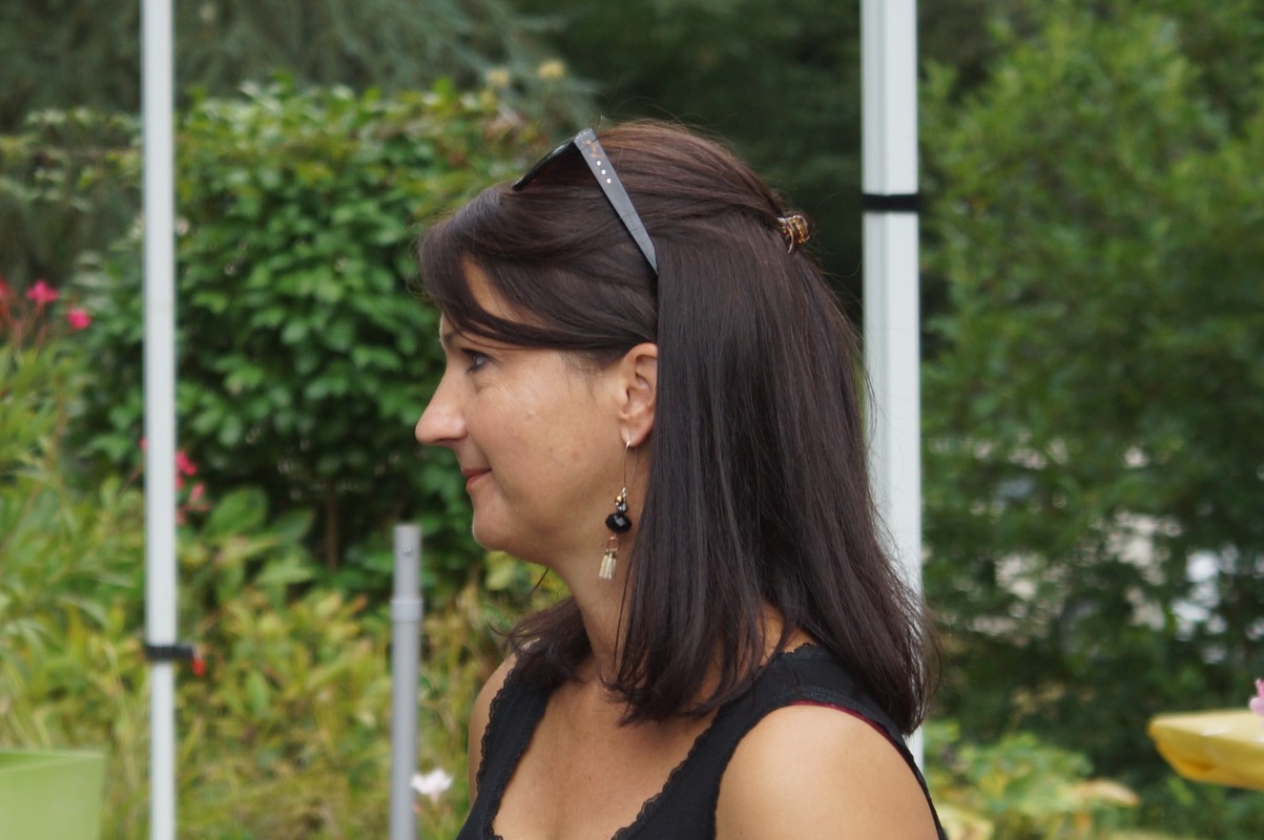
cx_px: 632
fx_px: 5262
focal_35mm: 150
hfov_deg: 13.7
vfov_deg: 9.1
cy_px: 420
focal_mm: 50
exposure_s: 1/160
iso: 200
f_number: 5.6
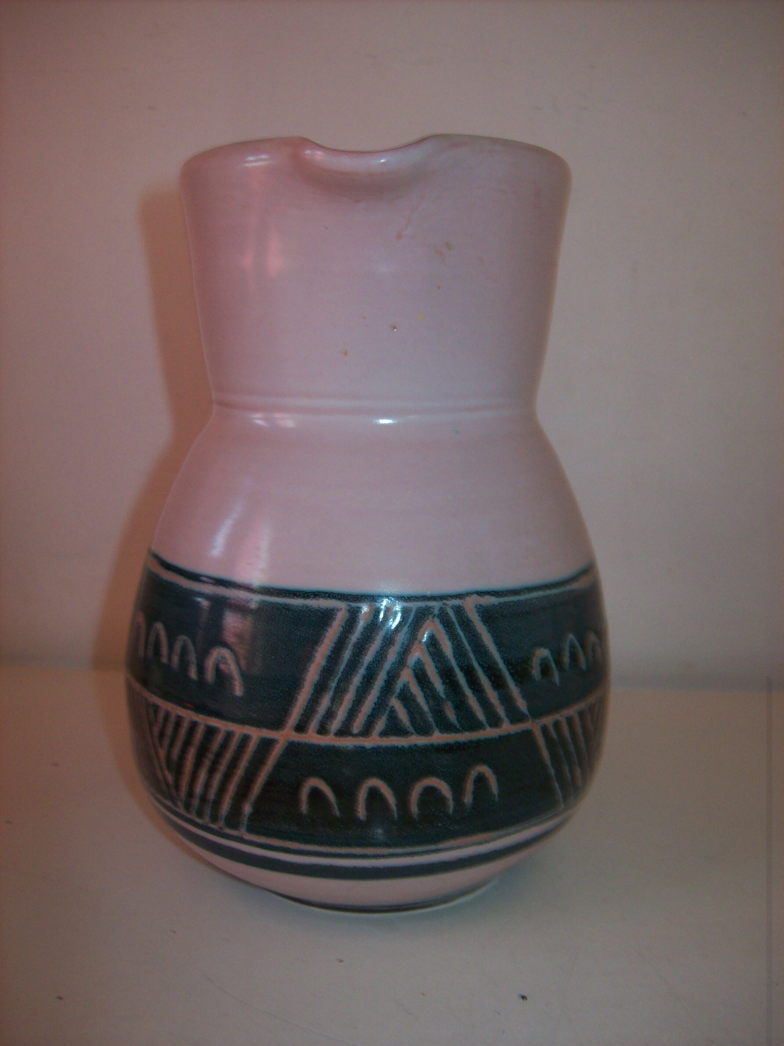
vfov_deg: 51.4
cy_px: 523
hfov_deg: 39.6
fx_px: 1088
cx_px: 392
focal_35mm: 36
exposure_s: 1/64
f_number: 2.7
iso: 80
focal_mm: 6
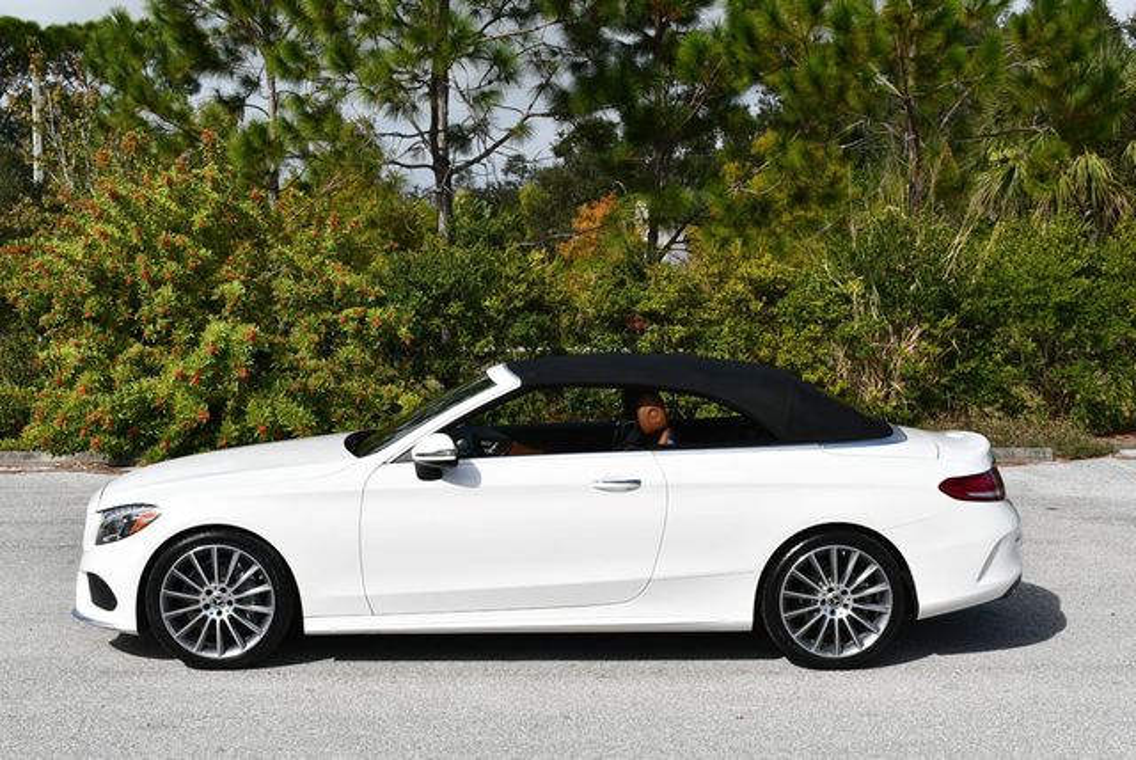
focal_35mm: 54
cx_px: 568
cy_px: 380
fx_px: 1706
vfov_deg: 25.1
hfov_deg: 36.8
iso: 100
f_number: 10
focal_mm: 27
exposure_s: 1/400
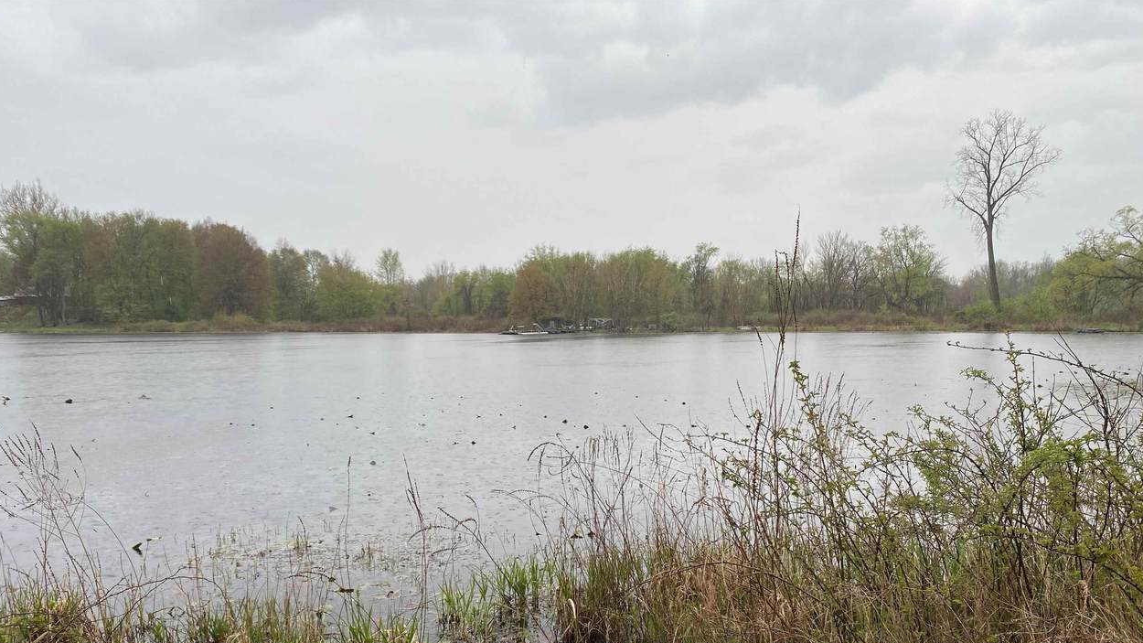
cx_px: 574
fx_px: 879
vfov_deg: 39.6
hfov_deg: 66.1
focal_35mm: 29
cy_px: 437
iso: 32
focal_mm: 4.25
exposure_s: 1/475
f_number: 1.8
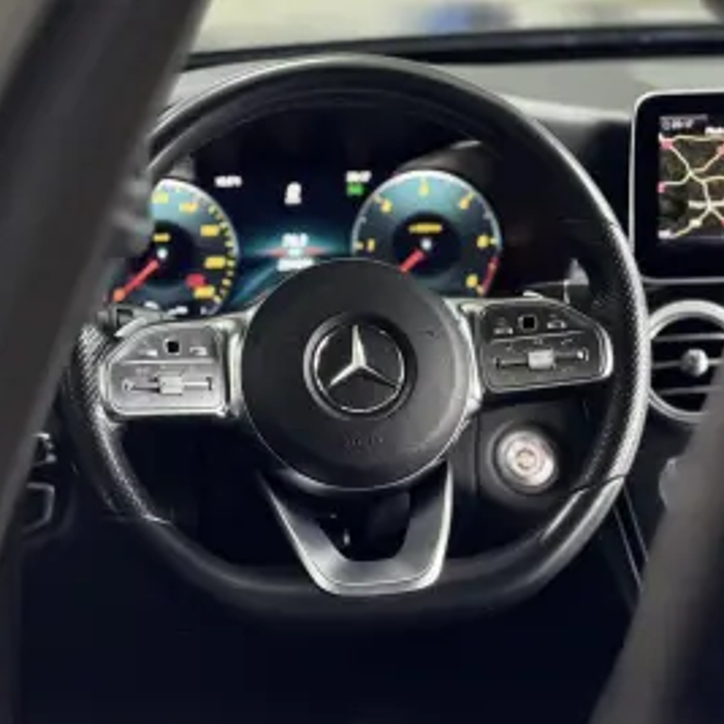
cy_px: 363
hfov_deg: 12.2
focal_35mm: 143
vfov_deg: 12.2
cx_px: 320
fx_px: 3384
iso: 640
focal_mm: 15.66
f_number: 2.8
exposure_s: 1/50
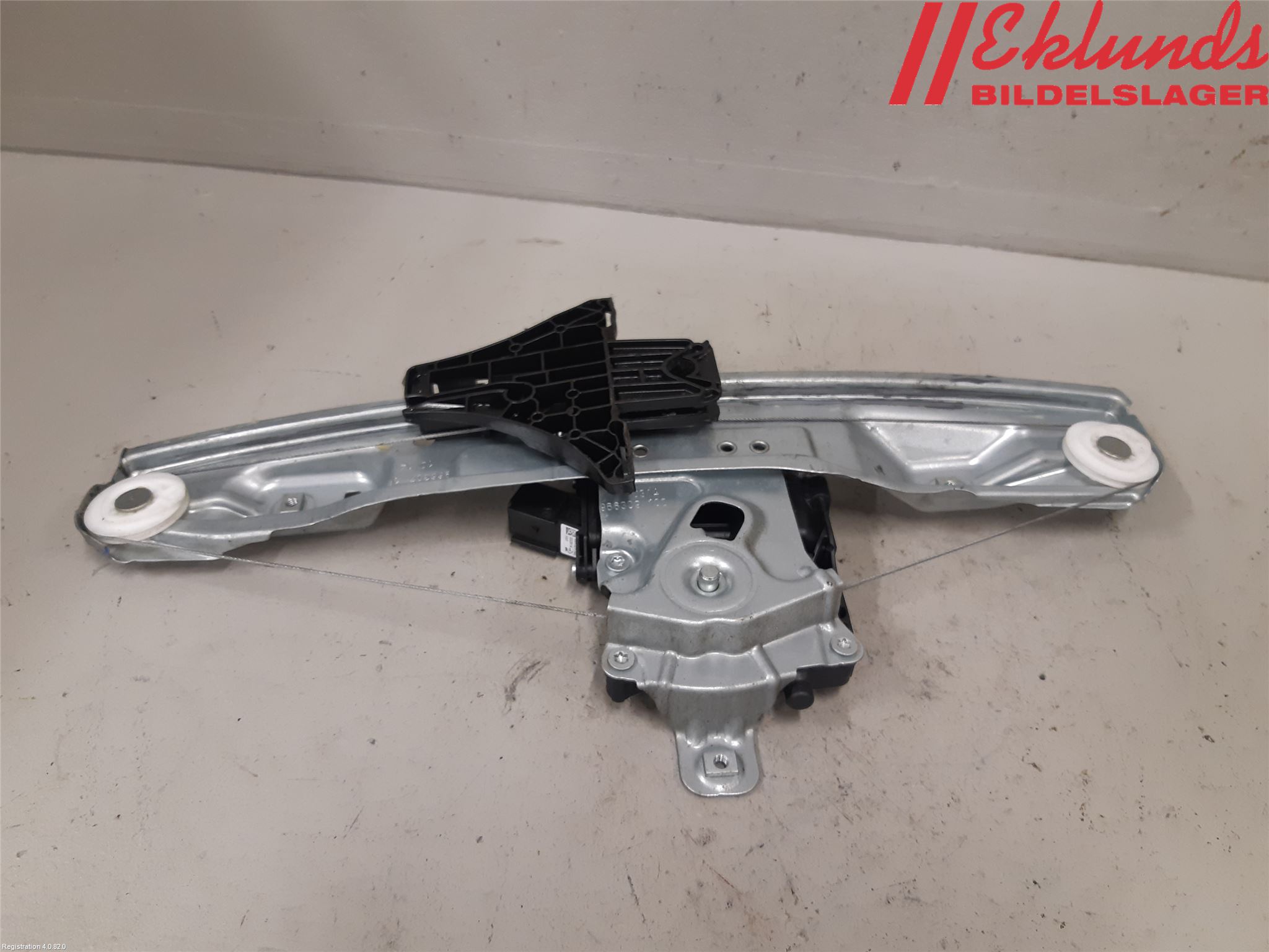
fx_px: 953
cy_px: 476
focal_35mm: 26
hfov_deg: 67.3
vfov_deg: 53.1
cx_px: 634
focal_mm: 3.93
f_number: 1.7
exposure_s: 1/50
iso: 125
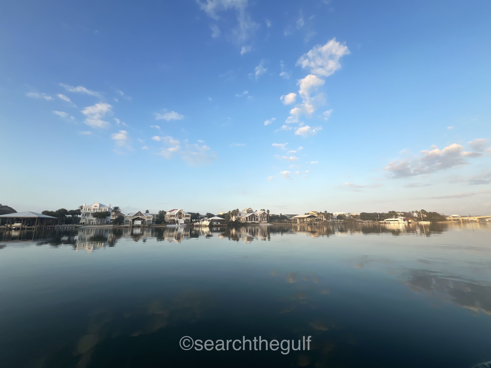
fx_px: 184
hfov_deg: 106.2
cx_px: 246
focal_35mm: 13
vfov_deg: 89.9
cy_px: 184
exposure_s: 1/645
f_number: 1.8
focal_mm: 1.57
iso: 32
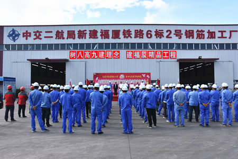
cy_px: 80
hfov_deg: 61.9
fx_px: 198
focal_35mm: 30
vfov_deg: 43.6
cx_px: 119
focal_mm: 20
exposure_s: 1/500
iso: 280
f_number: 8
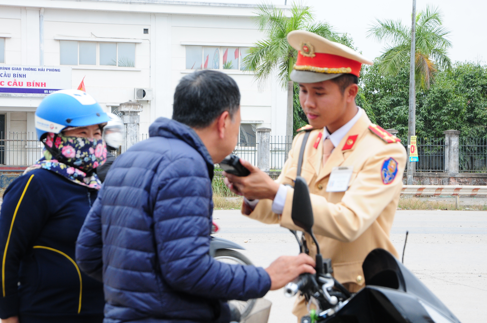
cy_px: 149
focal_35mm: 102
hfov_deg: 20.0
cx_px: 232
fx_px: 1378
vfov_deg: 13.4
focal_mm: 62
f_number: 9
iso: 500
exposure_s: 1/200
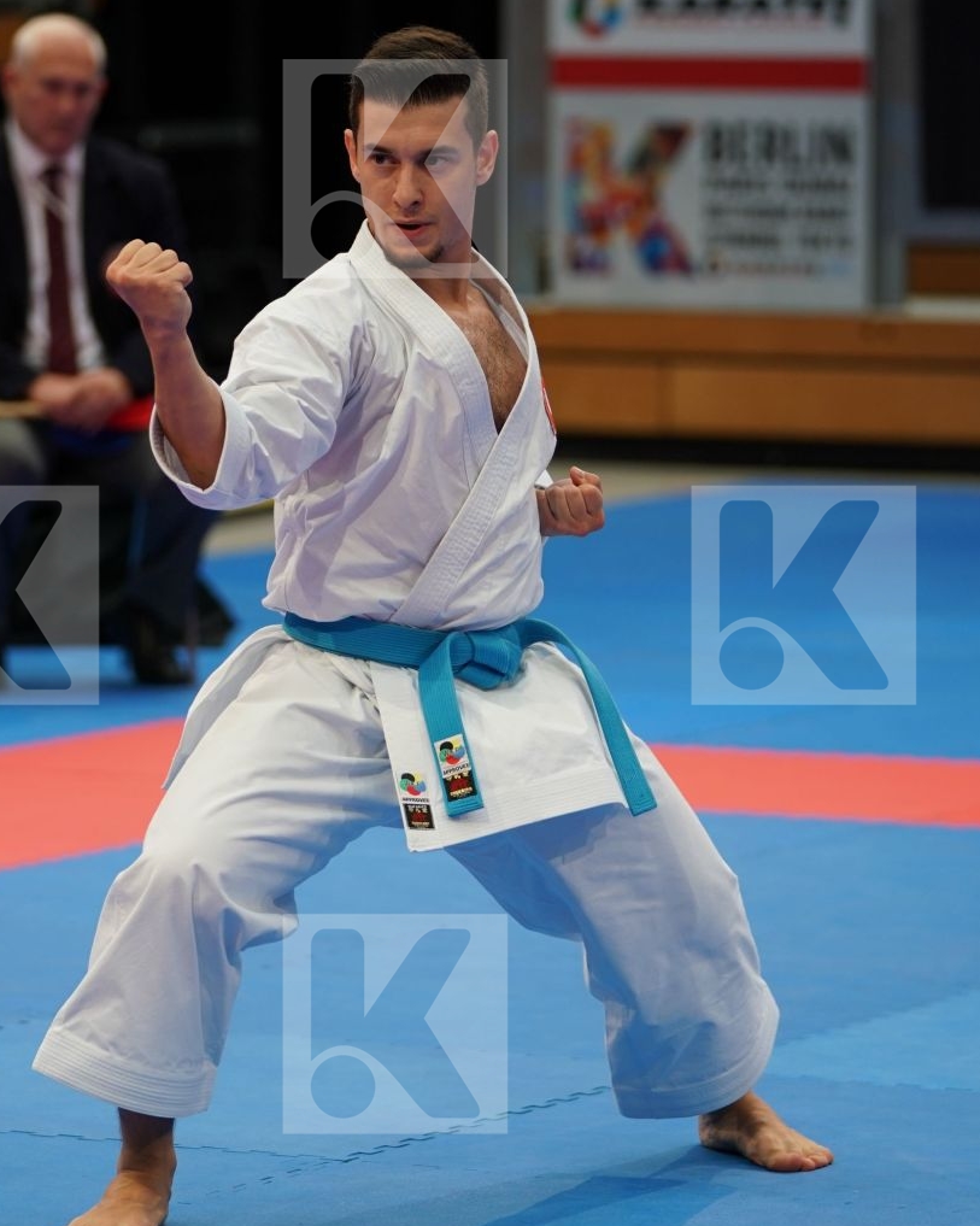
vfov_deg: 8.9
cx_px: 395
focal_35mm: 216
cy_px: 596
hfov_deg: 7.2
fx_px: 7835
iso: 500
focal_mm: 130
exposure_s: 1/400
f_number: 2.8
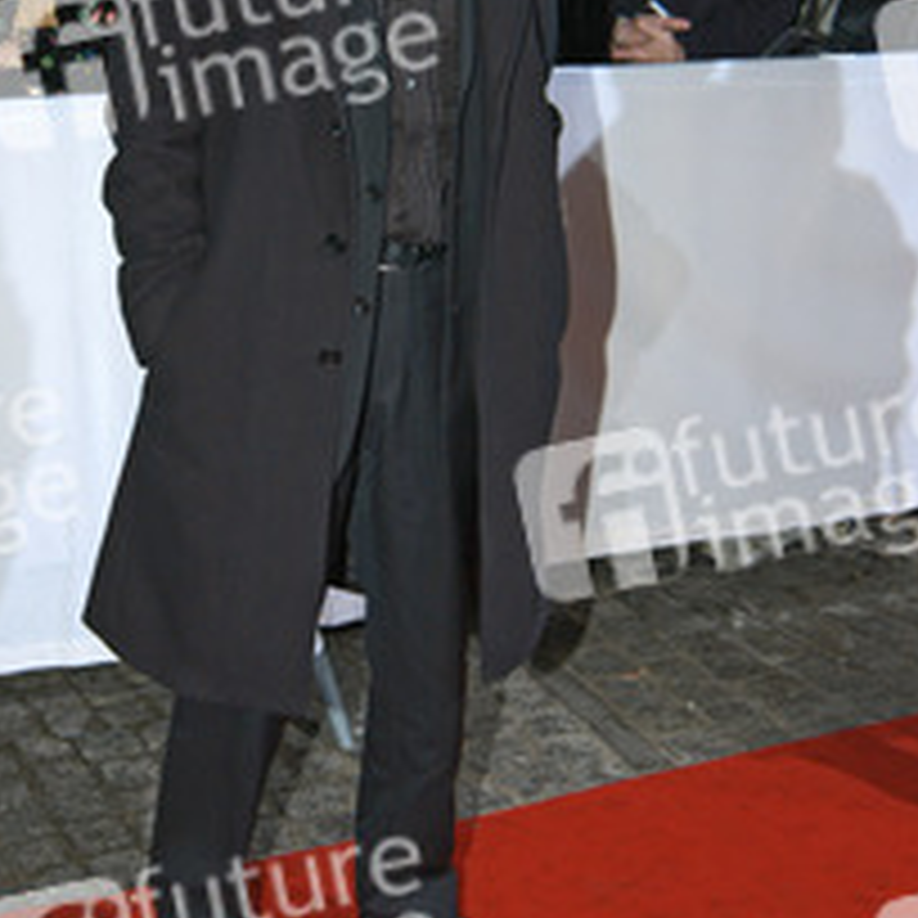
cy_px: 270
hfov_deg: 28.5
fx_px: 1800
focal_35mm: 60
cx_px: 338
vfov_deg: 28.3
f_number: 4.5
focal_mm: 24
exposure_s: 1/80
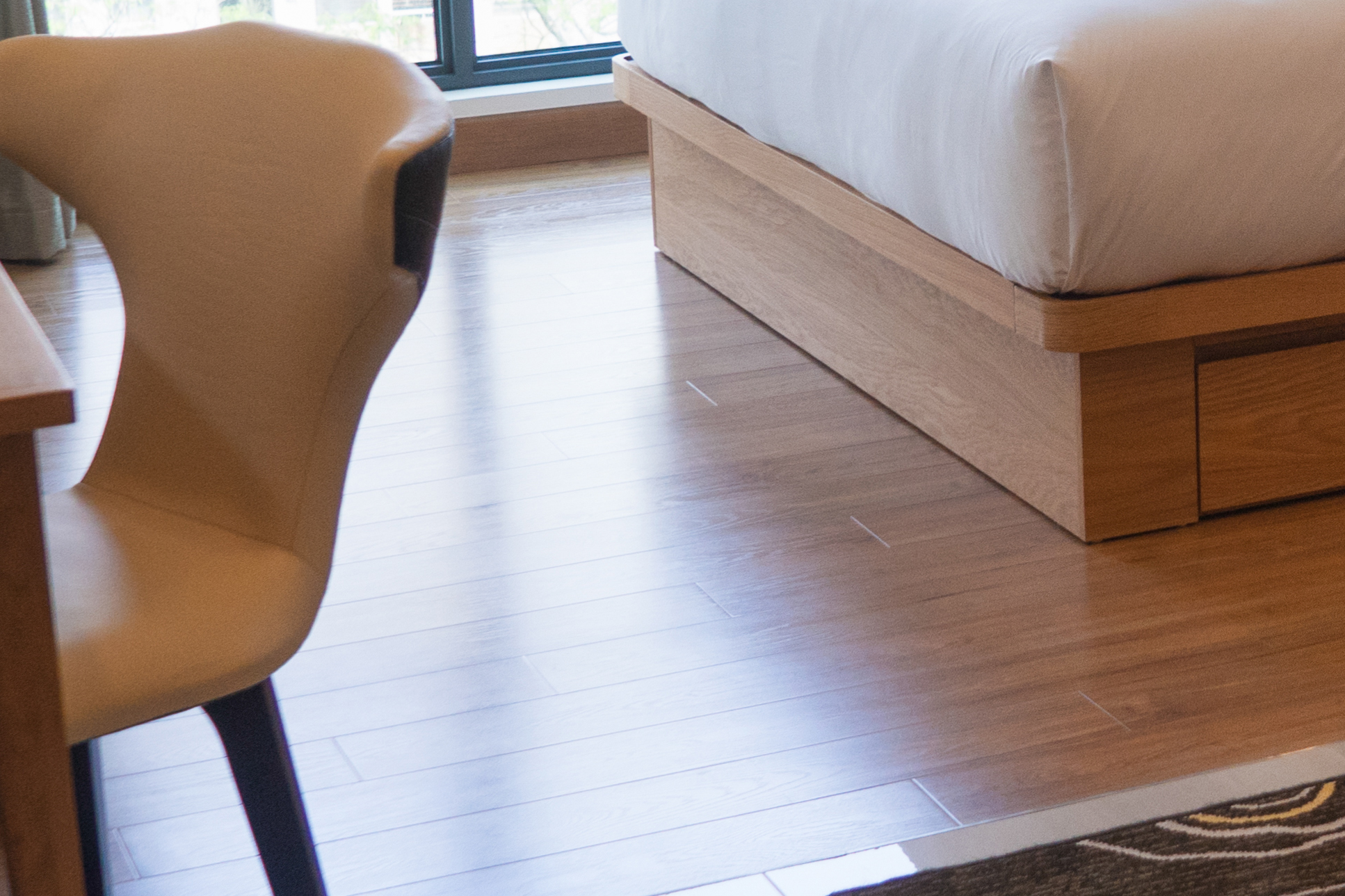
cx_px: 1729
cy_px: -33
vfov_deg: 14.7
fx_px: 3399
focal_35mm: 91
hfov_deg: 20.5
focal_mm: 24
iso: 800
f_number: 4
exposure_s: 1/250
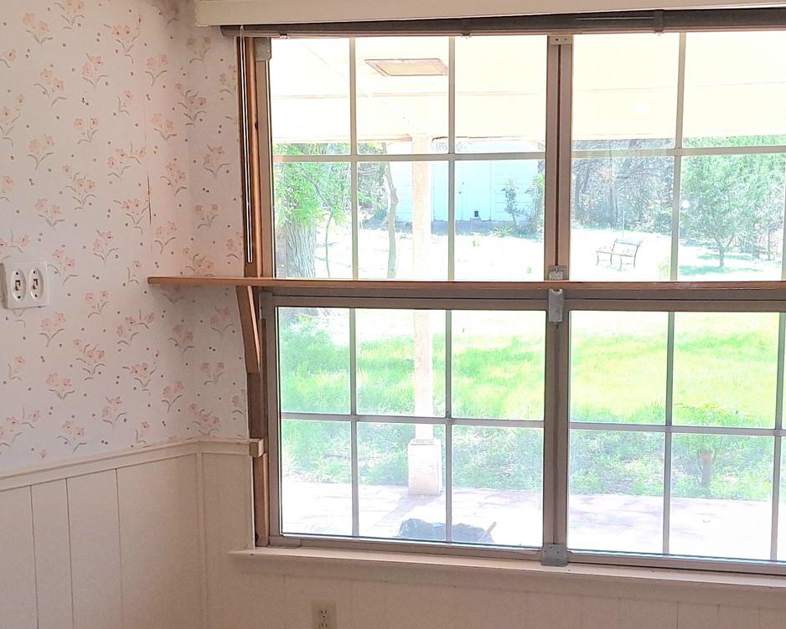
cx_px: 415
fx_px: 1140
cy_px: 368
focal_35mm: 49
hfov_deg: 38.0
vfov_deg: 30.8
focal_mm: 5.54
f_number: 1.8
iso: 40
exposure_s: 1/303
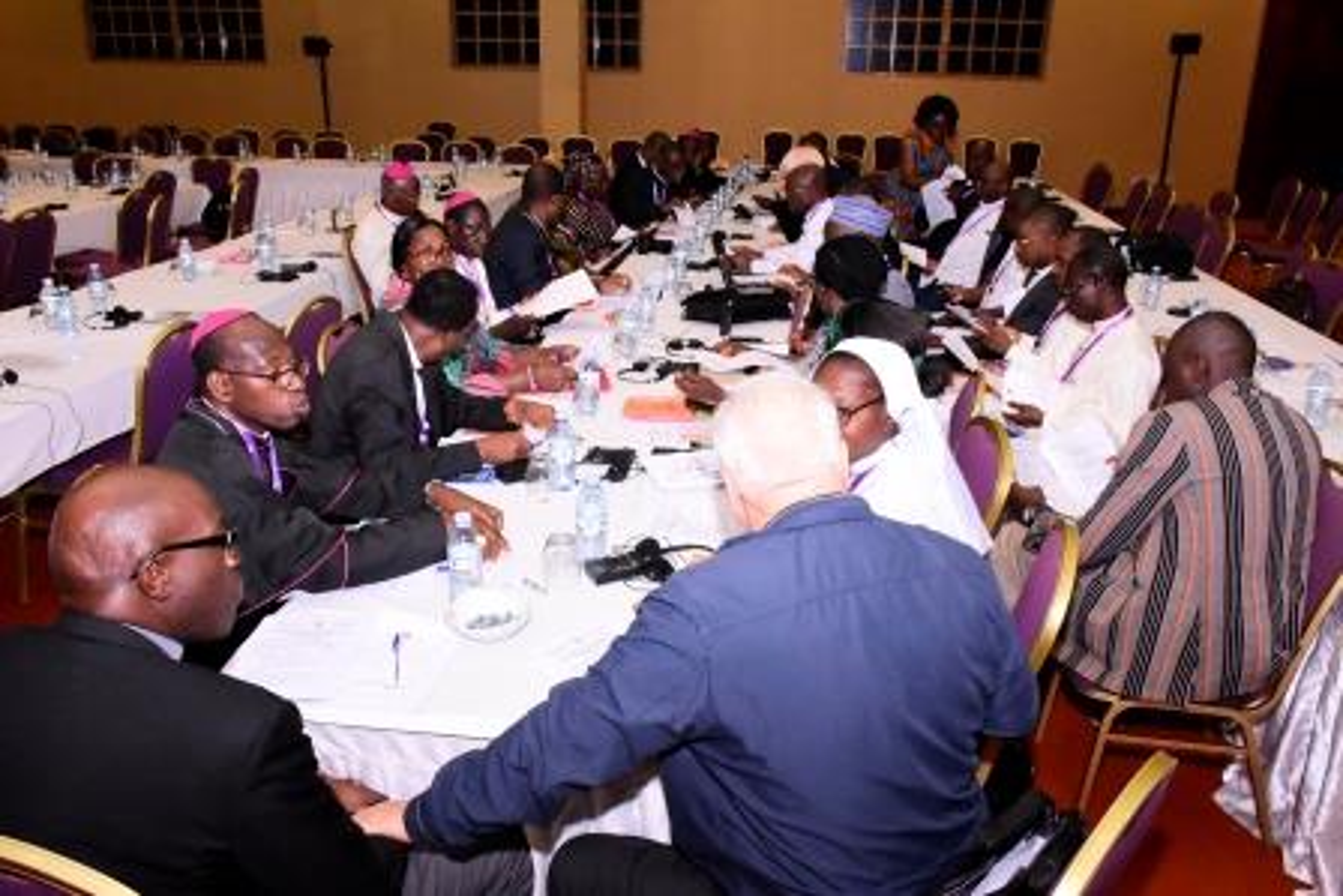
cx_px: 672
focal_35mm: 30
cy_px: 448
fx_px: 1119
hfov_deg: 61.9
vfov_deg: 43.6
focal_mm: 20
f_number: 10
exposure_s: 1/100
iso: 5000
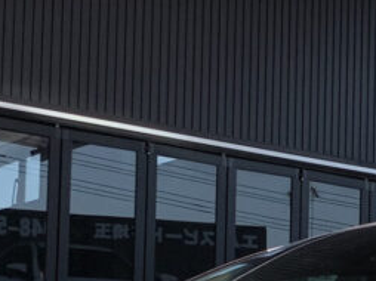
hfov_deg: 17.8
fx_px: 1139
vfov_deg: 12.9
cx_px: 451
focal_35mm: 105
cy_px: 482
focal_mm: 4.25
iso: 25
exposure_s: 1/2160
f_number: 1.8
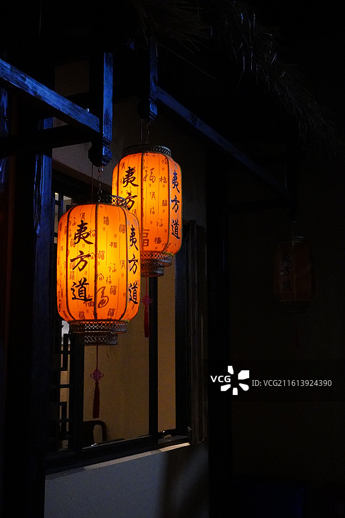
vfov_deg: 42.3
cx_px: 172
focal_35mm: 46
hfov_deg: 28.9
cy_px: 259
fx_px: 669
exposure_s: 1/1600
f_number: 5
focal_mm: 31
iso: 12800
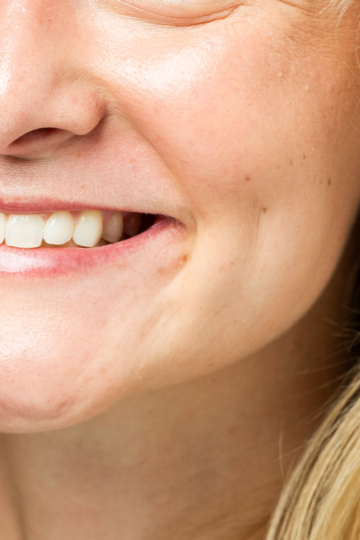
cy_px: 514
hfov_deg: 2.4
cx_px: 145
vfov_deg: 3.7
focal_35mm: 563
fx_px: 8446
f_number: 5
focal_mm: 120
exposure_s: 1/200
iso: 100
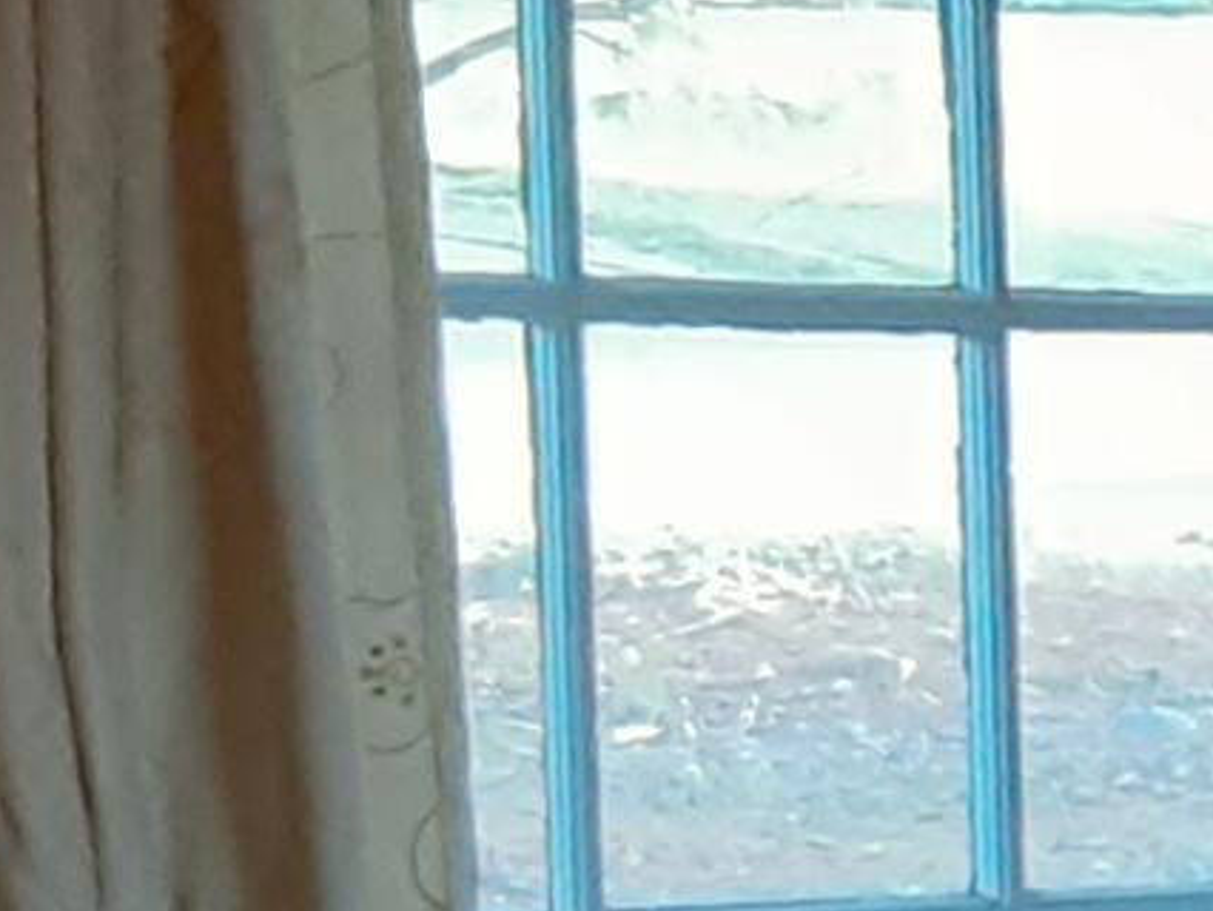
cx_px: 3596
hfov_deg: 8.7
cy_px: 1039
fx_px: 6662
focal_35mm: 190
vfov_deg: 7.8
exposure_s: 1/40
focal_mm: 2.91
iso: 200
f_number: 1.9
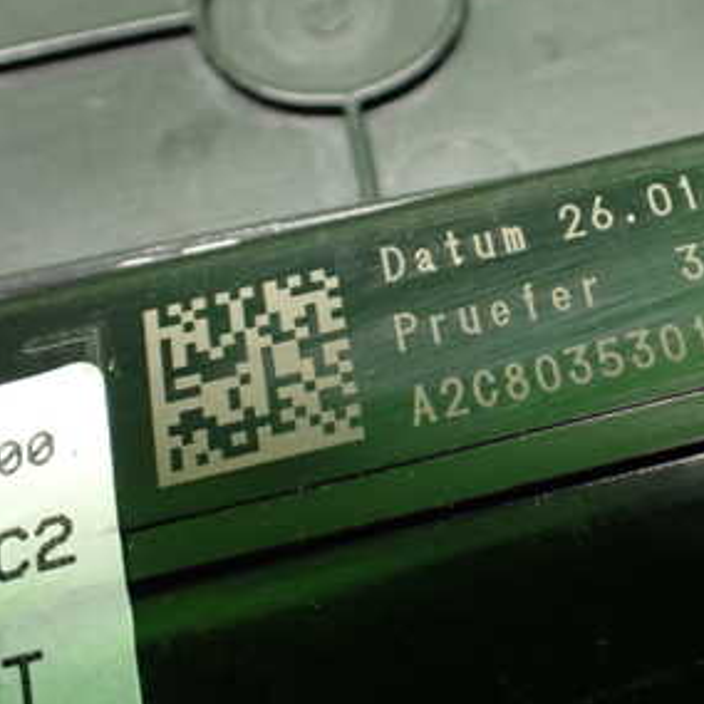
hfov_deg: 30.0
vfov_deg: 30.5
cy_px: 310
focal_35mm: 56
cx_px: 543
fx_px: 1289
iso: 800
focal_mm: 5.4
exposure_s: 1/50
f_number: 2.3
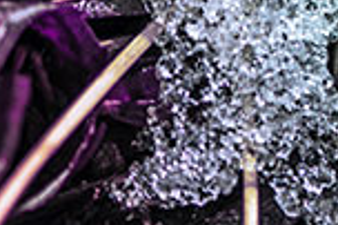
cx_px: 474
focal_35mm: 689
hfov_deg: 3.0
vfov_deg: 2.0
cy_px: 66
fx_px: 6462
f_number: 6.7
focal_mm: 210
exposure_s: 1/250
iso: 64
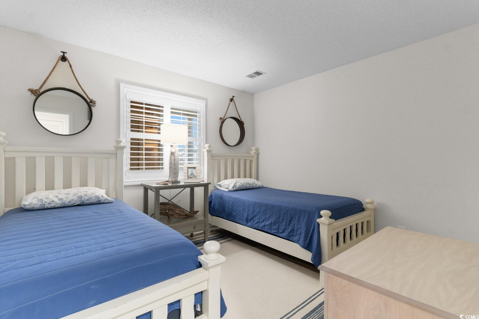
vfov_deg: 73.7
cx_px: 240
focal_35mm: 16
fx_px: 213
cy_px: 160
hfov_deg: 96.7
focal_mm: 11
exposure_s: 5
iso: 100
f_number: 4.8
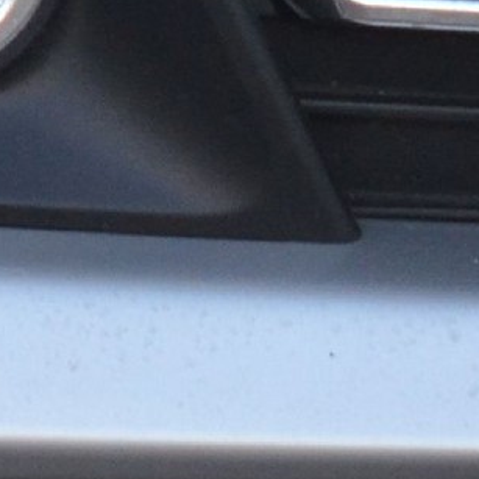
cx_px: -379
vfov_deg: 0.8
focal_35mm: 2070
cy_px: -786
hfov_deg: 0.8
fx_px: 32407
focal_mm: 200
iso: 1600
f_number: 5.6
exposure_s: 1/500
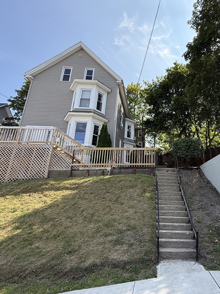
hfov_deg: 64.8
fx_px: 161
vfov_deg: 84.7
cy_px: 145
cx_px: 163
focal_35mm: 19
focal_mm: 2.22
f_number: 2.2
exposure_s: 1/468
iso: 64
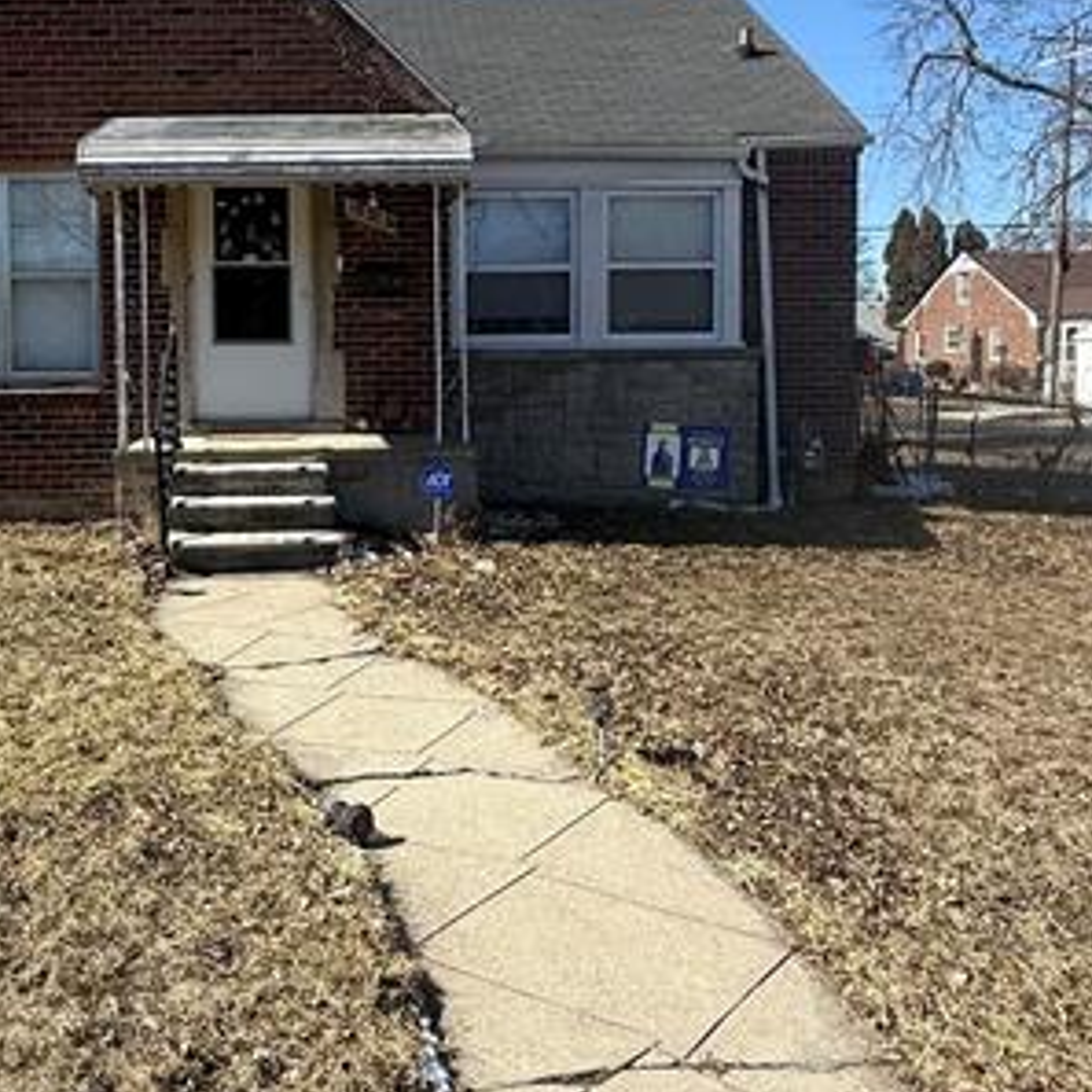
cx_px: 335
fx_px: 1142
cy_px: 427
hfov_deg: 49.9
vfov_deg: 50.7
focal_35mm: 32
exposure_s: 1/1572
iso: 50
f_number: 2.2
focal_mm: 2.22
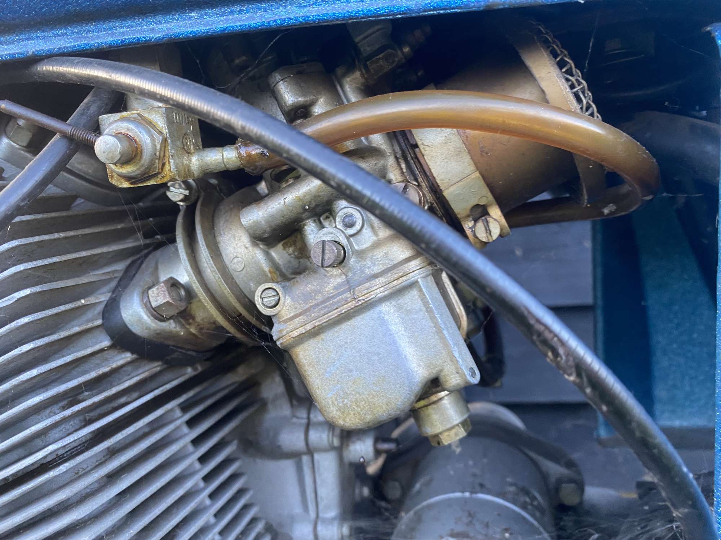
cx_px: 360
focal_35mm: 26
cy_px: 270
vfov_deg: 53.1
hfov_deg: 67.3
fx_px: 542
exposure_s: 1/60
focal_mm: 4.25
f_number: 1.8
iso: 125
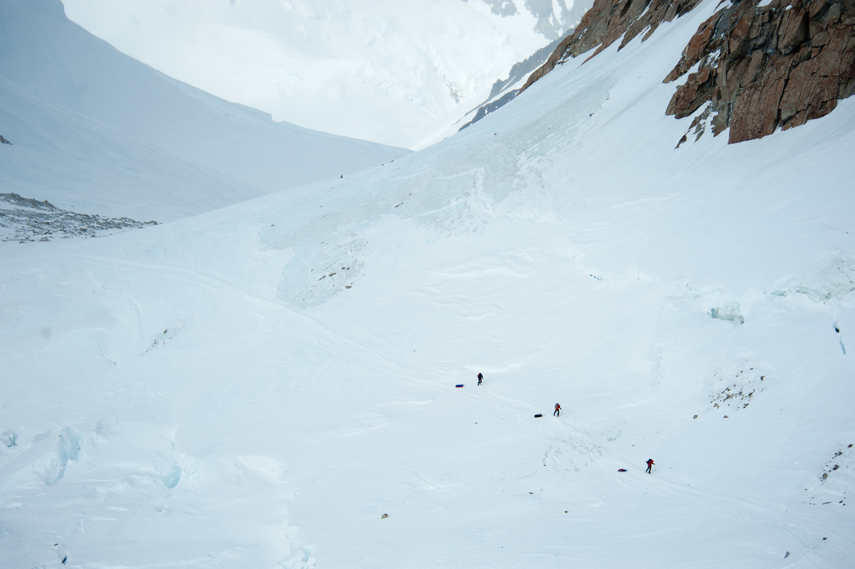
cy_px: 284
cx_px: 428
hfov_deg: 15.8
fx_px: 3085
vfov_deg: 10.5
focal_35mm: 130
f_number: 5
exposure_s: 1/2500
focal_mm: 130
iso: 400
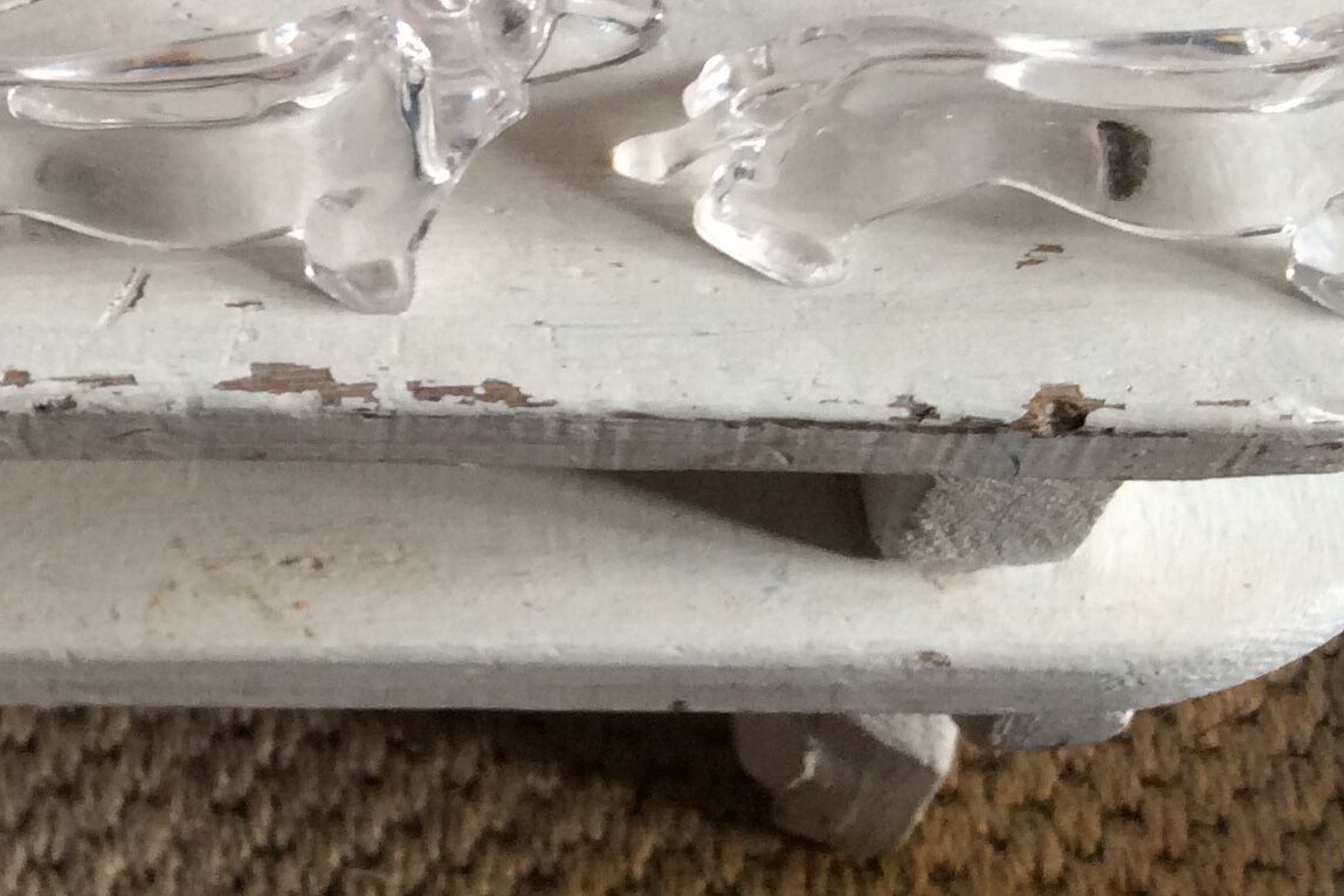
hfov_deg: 26.2
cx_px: 160
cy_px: -226
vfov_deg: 17.2
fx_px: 2800
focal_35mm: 75
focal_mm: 3.3
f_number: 2.4
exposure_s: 1/25
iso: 64
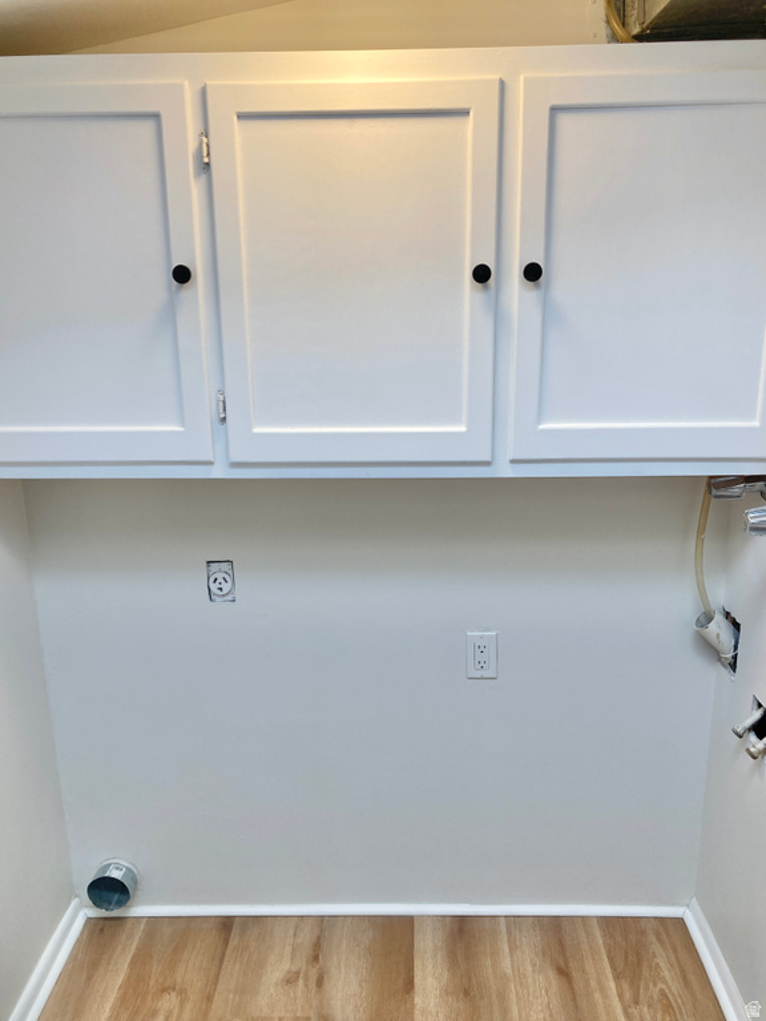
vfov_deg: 63.4
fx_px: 826
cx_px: 383
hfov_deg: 49.7
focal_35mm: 28
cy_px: 510
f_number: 1.8
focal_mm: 3.99
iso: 32
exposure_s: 1/120
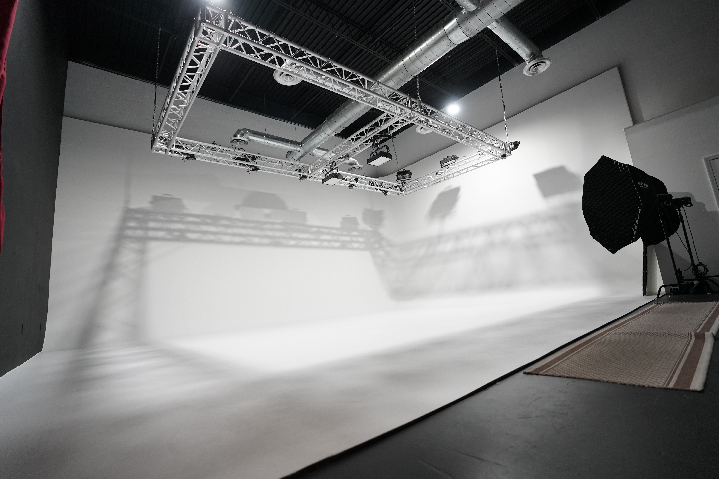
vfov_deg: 73.7
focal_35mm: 16
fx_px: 320
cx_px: 360
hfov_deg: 96.7
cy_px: 240
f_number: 2.8
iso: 2500
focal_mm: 16
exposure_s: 1/500
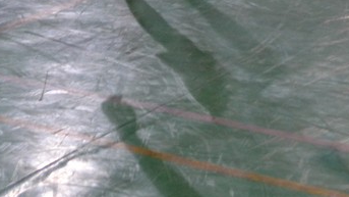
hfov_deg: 12.1
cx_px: -12
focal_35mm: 176
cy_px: -187
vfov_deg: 6.7
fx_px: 1629
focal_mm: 30
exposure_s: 1/60
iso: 900
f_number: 4.5
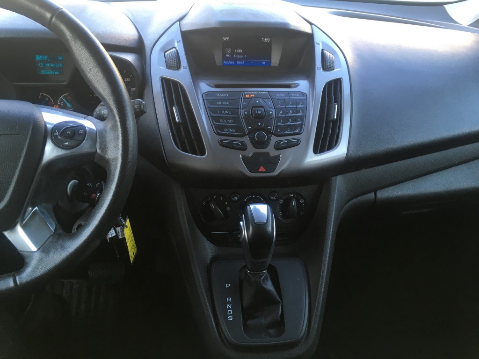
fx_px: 401
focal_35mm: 29
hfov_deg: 61.7
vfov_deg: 48.2
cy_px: 180
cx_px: 240
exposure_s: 1/40
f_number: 2.2
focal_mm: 4.15
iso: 25
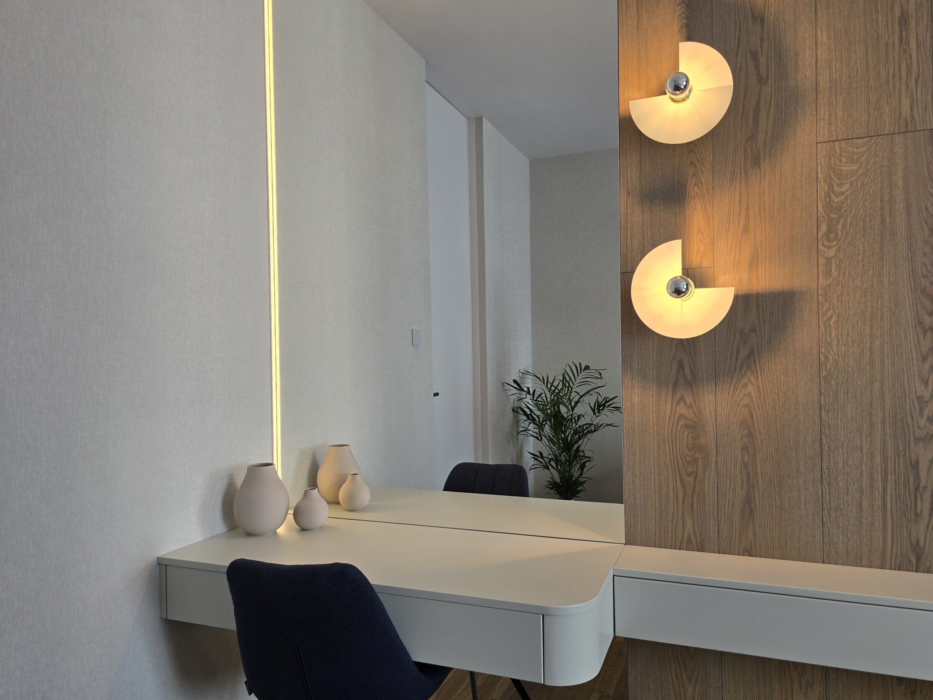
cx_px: 476
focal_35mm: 24
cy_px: 355
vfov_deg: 56.8
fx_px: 647
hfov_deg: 71.6
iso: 32
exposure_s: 1/180
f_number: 1.7
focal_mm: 6.3
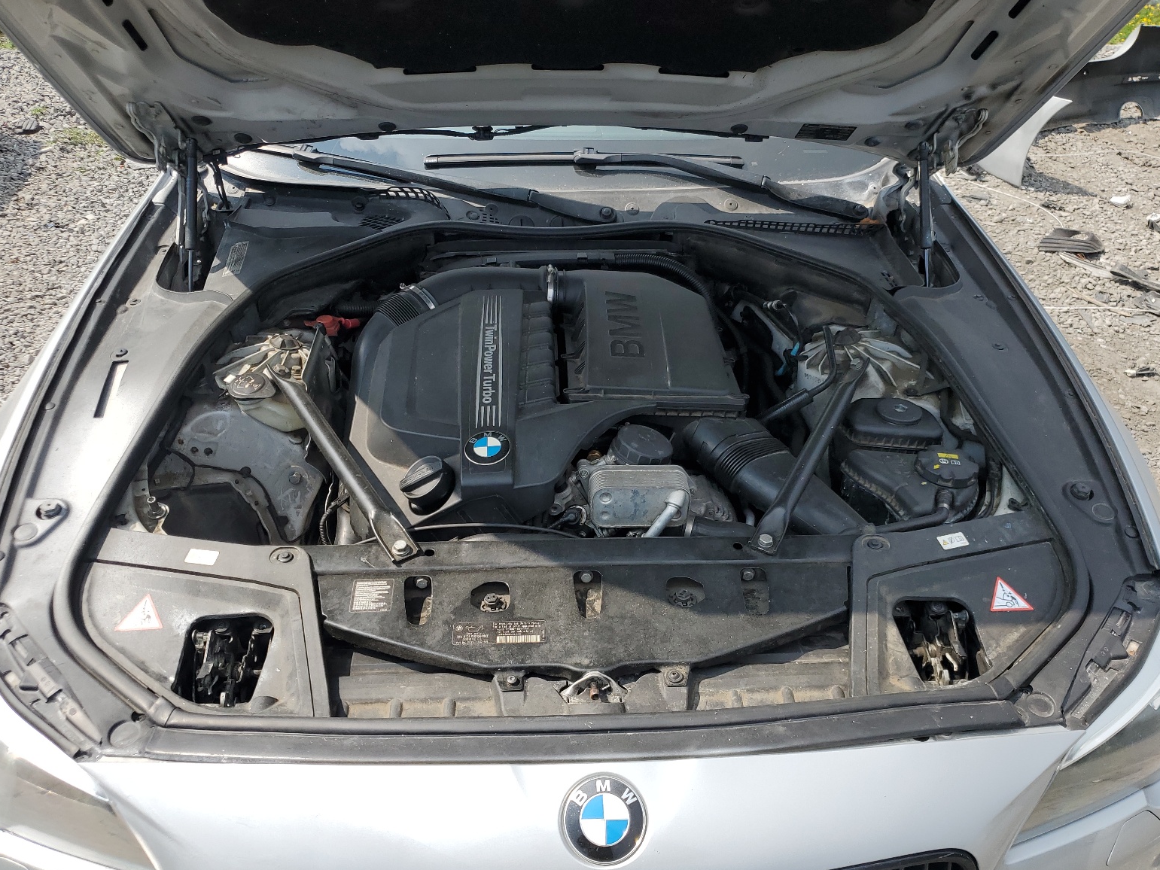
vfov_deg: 51.4
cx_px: 588
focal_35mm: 27
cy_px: 447
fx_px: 905
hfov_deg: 65.3
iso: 50
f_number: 1.5
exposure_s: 1/2500
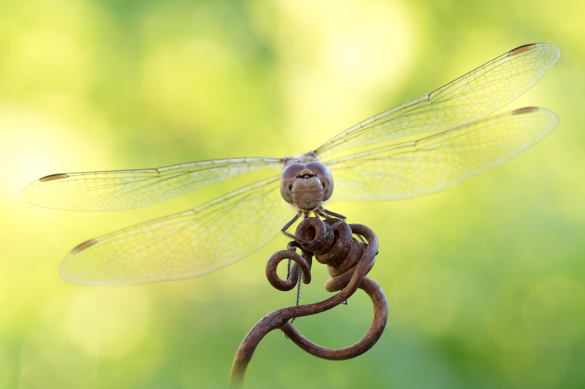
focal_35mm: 150
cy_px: 194
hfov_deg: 13.7
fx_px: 2435
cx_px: 292
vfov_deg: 9.1
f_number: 10
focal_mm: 100
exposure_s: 1/4
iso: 100
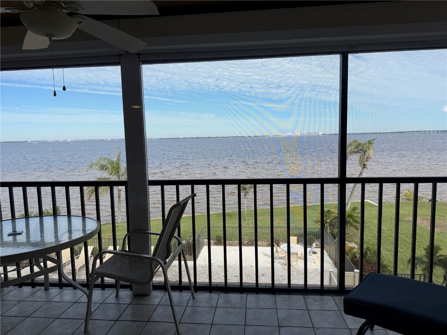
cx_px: 224
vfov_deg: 56.8
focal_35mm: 24
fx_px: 310
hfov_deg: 71.6
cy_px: 168
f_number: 1.78
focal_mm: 6.76
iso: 80
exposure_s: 1/3021
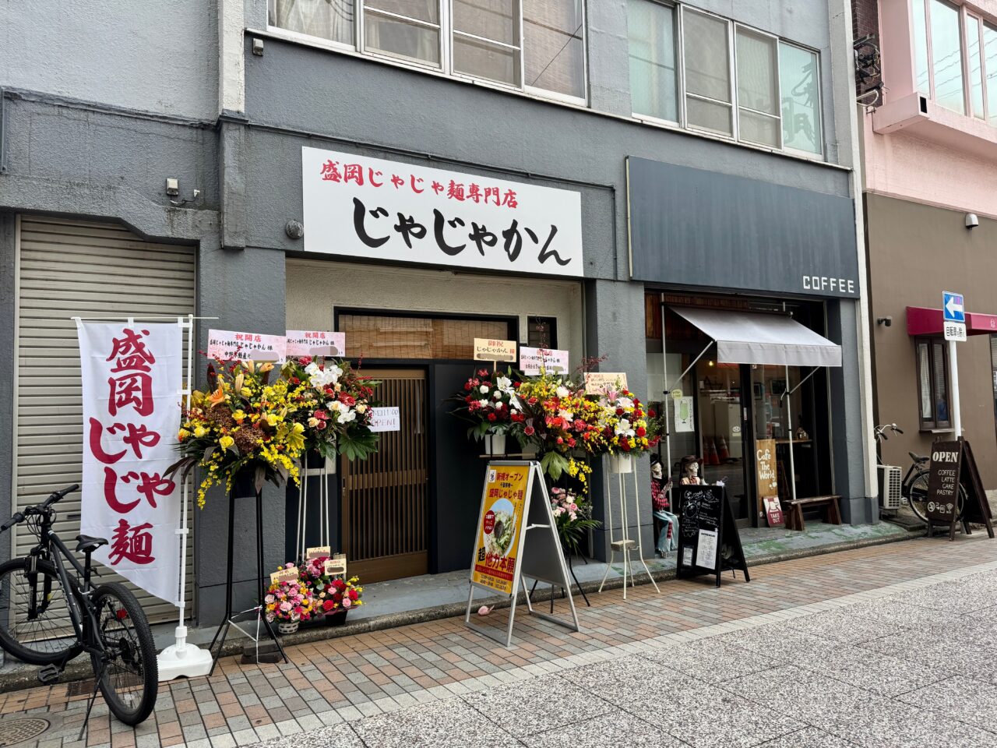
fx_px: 691
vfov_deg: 56.8
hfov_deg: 71.6
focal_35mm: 24
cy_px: 374
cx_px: 498
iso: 80
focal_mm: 6.76
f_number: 1.78
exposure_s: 1/1112
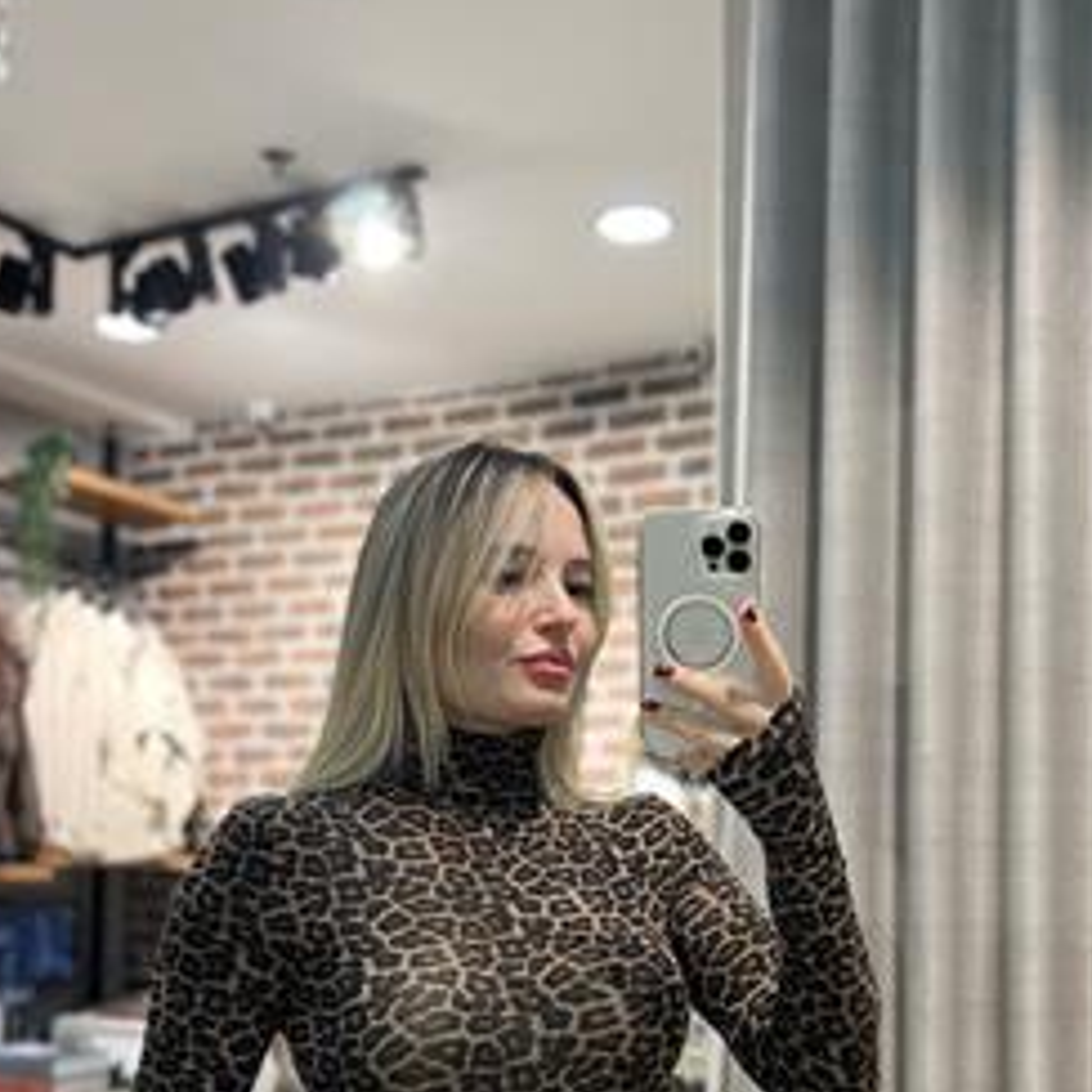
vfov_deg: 37.2
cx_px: 568
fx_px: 1570
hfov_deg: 38.3
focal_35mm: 44
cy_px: 850
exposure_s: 1/100
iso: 80
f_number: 1.5
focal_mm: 5.7
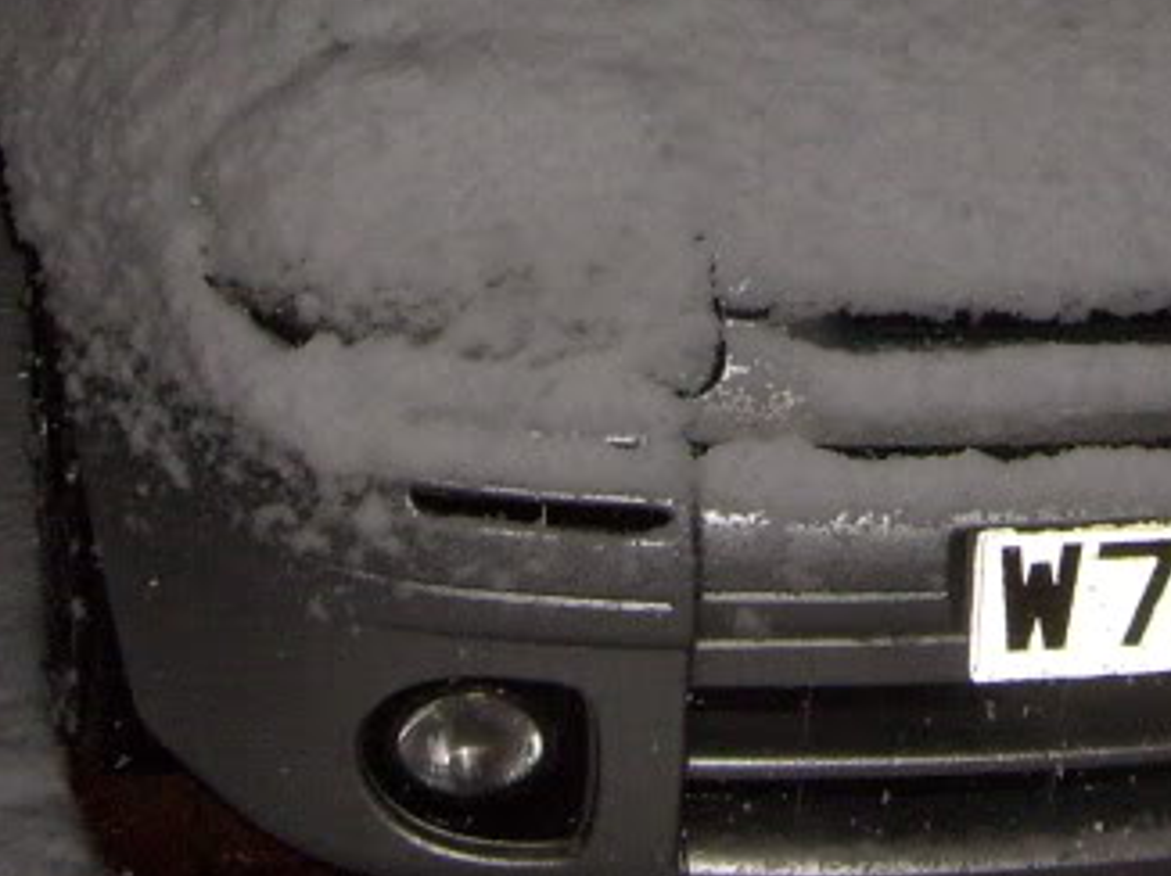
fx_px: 3718
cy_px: -86
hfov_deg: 17.8
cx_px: 909
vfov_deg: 13.2
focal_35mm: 110
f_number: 2.8
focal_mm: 5.8
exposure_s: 1/45
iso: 100
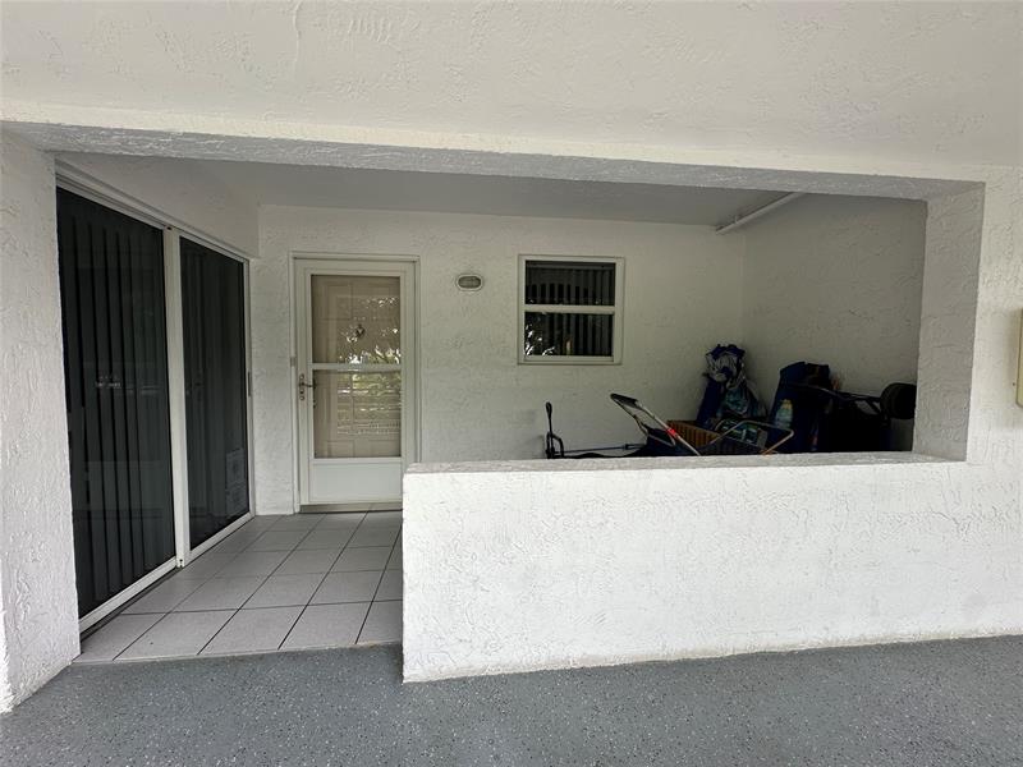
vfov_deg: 85.7
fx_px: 414
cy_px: 384
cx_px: 512
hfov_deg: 102.1
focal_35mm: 14
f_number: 2.2
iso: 40
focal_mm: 2.22
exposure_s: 1/246
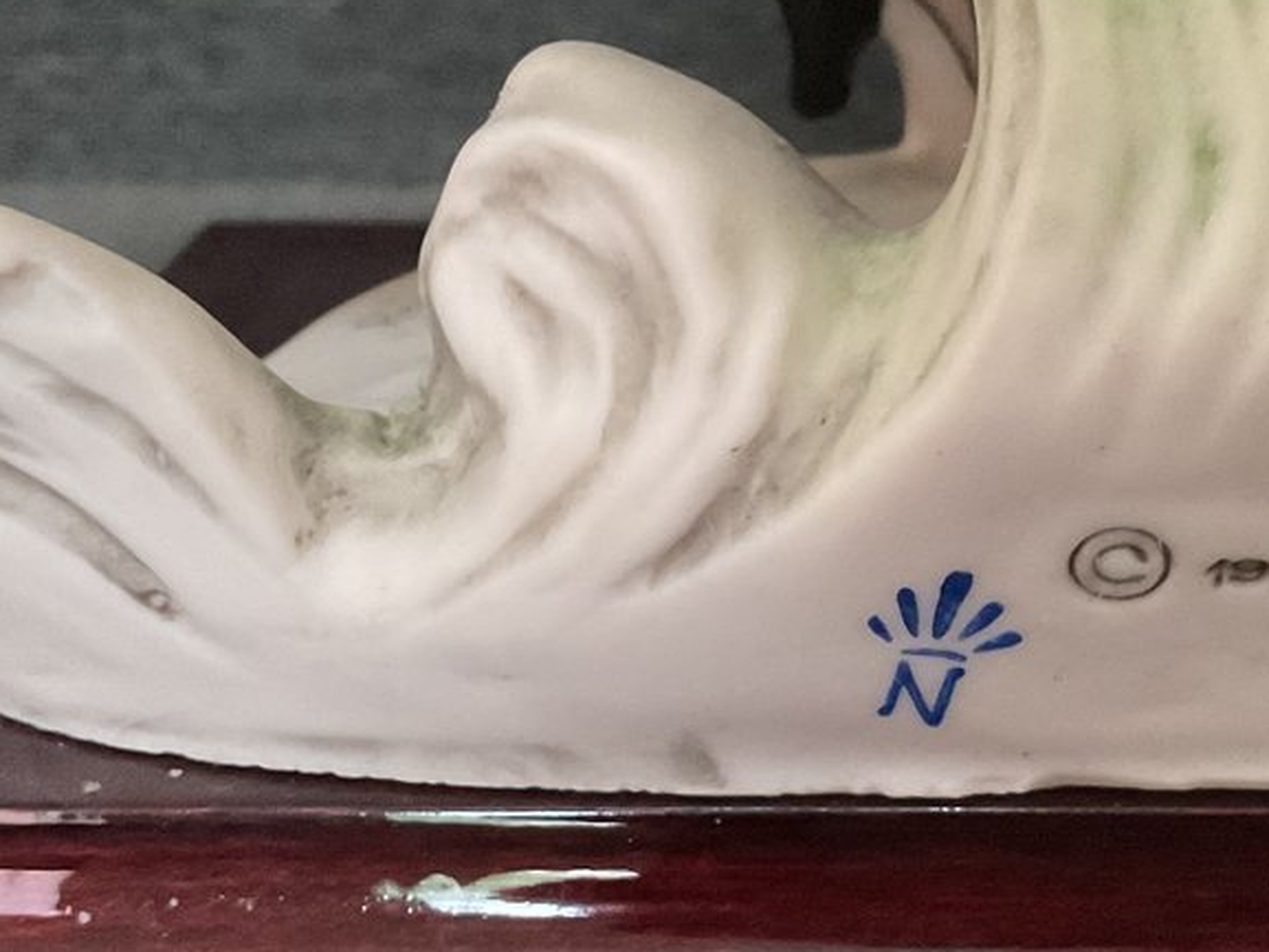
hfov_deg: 25.2
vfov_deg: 19.4
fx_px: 2787
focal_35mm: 76
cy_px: 516
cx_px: 1008
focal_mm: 3
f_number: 1.8
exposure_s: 1/30
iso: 500
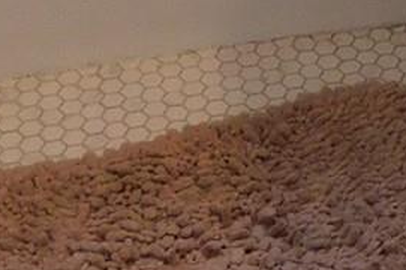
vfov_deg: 6.7
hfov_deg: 10.7
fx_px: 2039
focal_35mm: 181
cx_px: 703
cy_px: -603
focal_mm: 4
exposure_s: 1/30
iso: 160
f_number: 3
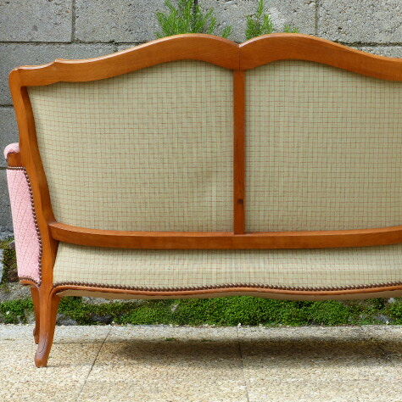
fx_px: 1629
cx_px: 243
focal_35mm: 124
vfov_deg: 14.1
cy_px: 203
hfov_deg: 14.1
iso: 100
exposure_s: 1/200
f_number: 4
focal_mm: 18.7
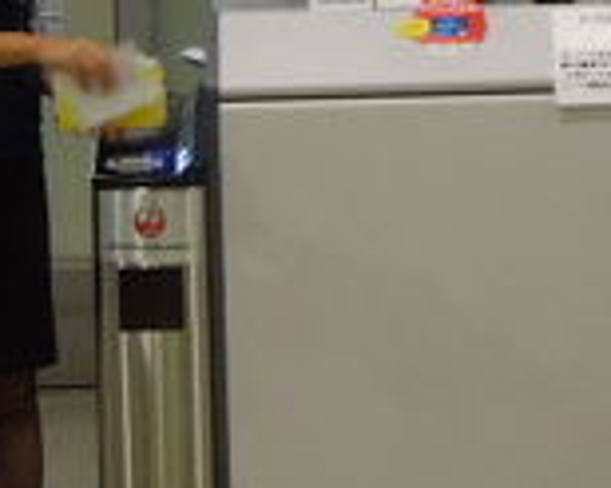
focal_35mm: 284
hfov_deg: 6.8
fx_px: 5132
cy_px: -81
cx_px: 631
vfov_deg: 5.4
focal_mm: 12.5
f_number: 4.4
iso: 500
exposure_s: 1/15
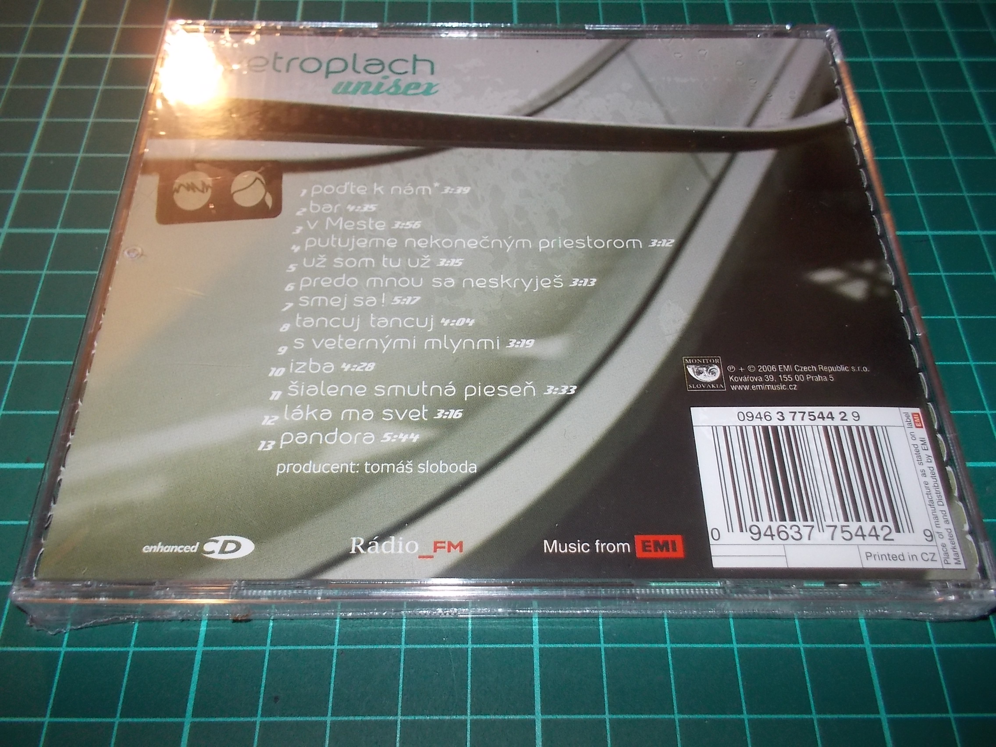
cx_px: 498
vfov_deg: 48.2
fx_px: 834
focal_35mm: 29
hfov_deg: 61.7
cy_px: 374
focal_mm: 4.1
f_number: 3.3
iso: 200
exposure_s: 1/30
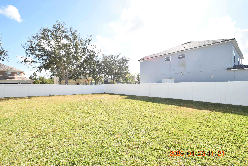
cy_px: 83
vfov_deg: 77.3
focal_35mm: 15
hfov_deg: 100.4
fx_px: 103
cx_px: 124
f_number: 9.5
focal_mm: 10
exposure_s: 1/350
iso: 200
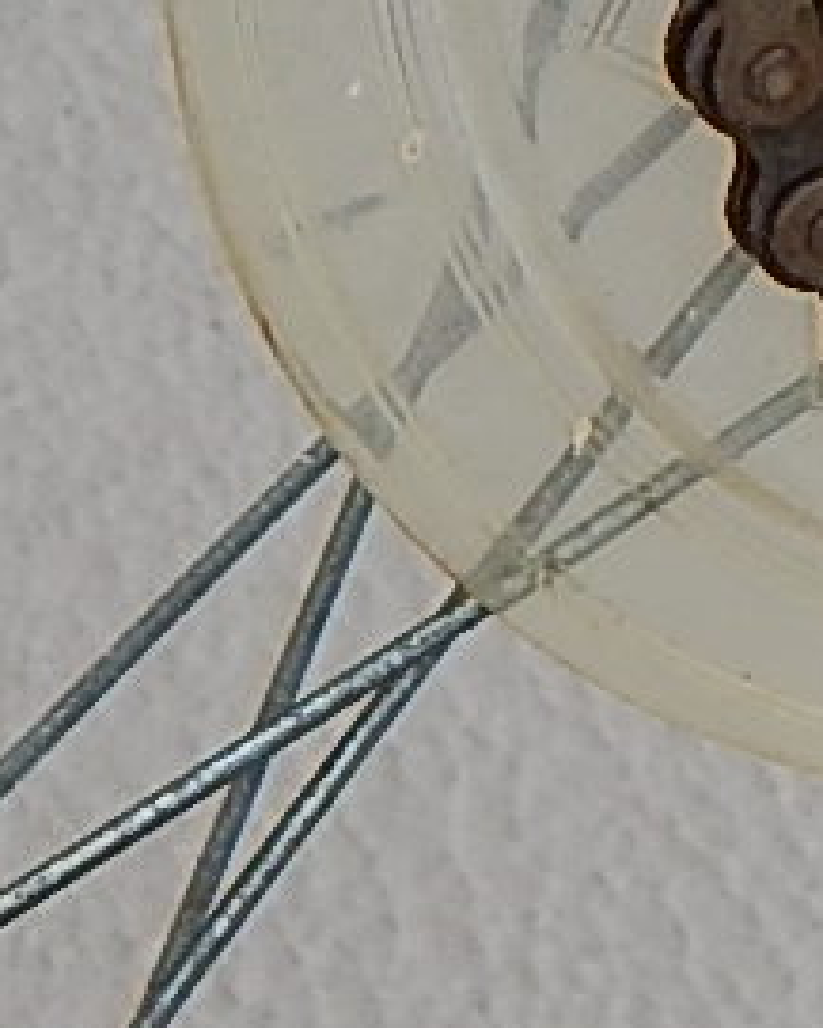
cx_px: 2238
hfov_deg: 7.2
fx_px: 5964
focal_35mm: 196
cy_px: -341
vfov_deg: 9.7
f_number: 3.3
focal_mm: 6.1
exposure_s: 1/125
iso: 125
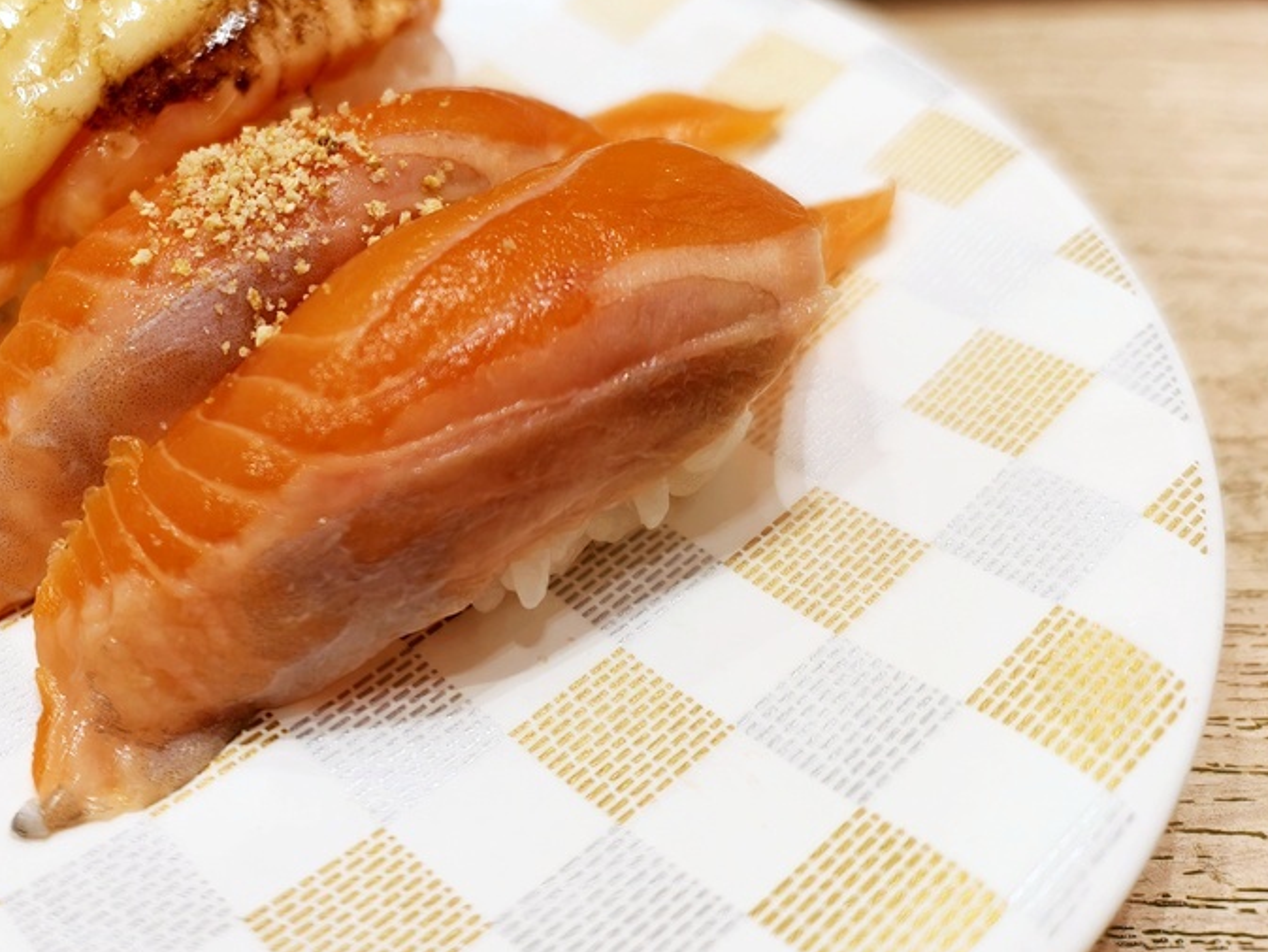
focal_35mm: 35
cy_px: 307
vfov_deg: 40.1
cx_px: 324
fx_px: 1282
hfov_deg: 50.5
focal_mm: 6.54
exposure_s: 1/120
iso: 298
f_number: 1.57
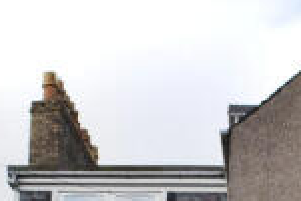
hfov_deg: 17.7
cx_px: 447
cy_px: 311
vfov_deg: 12.5
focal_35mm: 104
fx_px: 870
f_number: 6.3
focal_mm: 22
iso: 100
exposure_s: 1/200
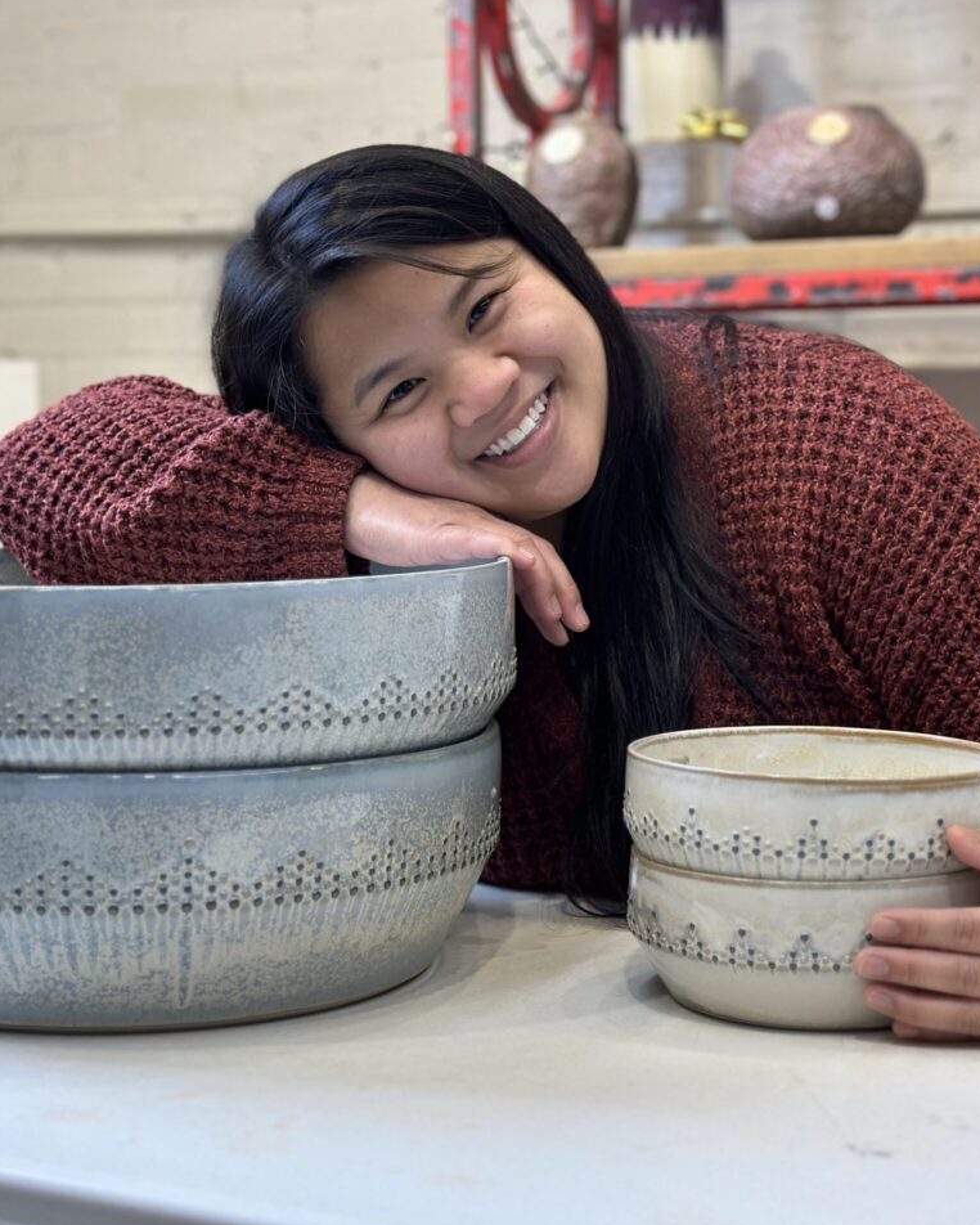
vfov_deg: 30.0
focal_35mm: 63
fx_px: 2283
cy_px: 612
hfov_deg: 24.2
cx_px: 493
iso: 100
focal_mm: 6.86
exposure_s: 1/120
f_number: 1.78
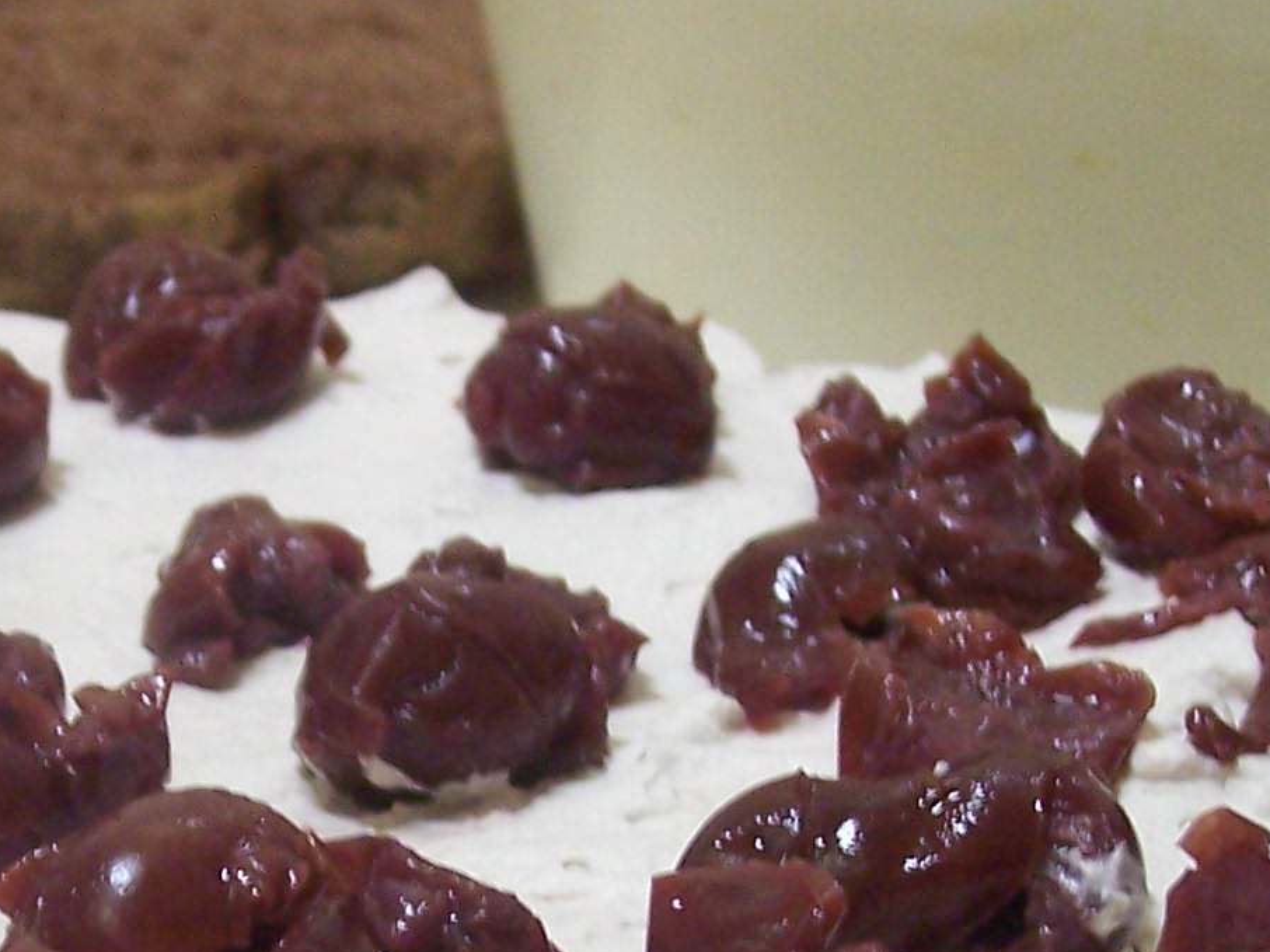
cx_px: 132
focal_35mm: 123
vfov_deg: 11.9
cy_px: 892
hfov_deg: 15.8
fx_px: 4511
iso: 200
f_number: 3.4
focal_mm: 8
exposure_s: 1/8
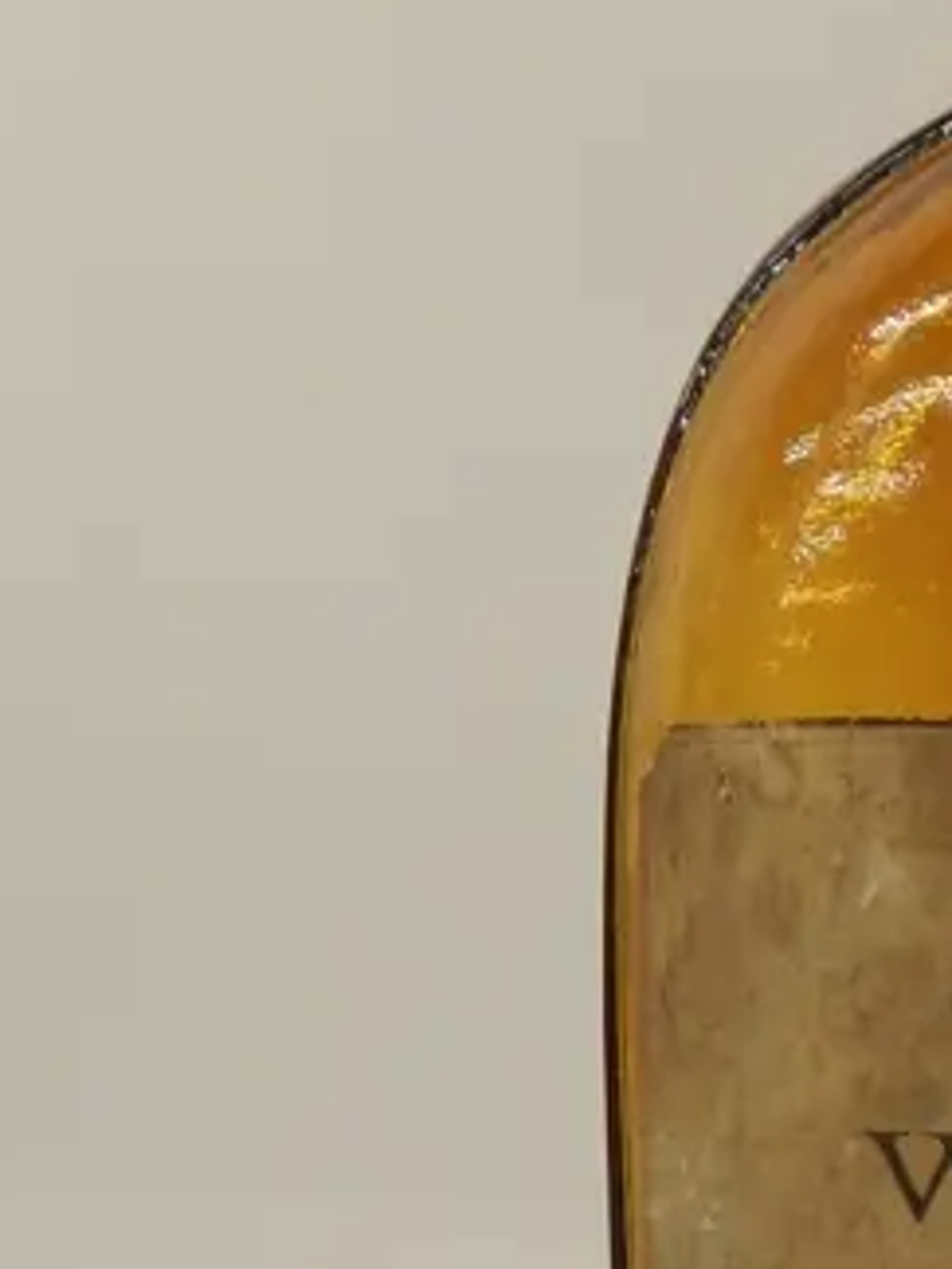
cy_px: 909
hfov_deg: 18.9
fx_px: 2603
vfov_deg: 27.1
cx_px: 1297
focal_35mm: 71
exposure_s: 1/30
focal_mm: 4
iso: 360
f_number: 3.4
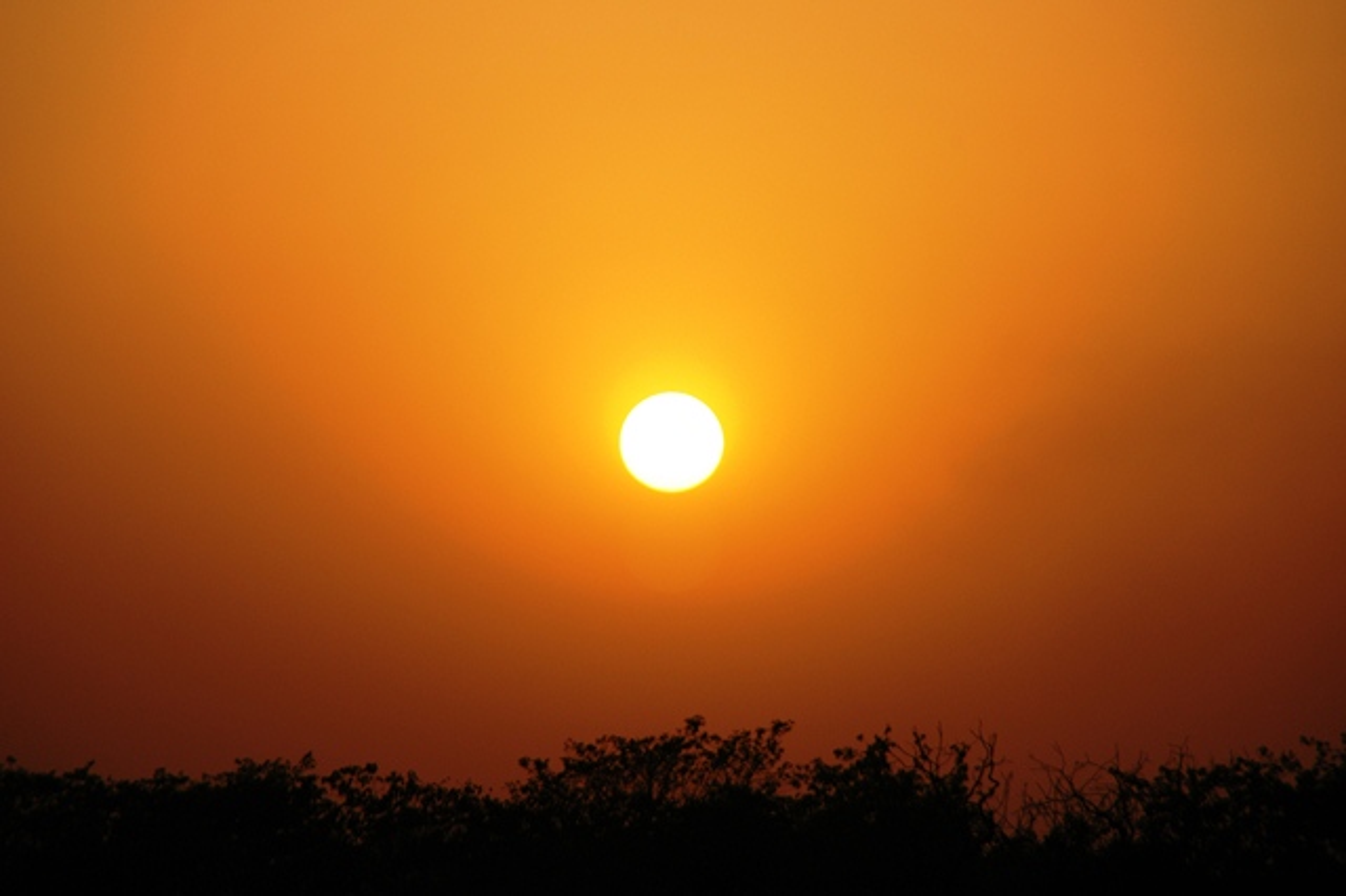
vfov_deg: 4.6
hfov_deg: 6.9
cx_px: 673
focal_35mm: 300
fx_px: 11210
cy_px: 448
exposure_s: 1/1000
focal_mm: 200
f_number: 9
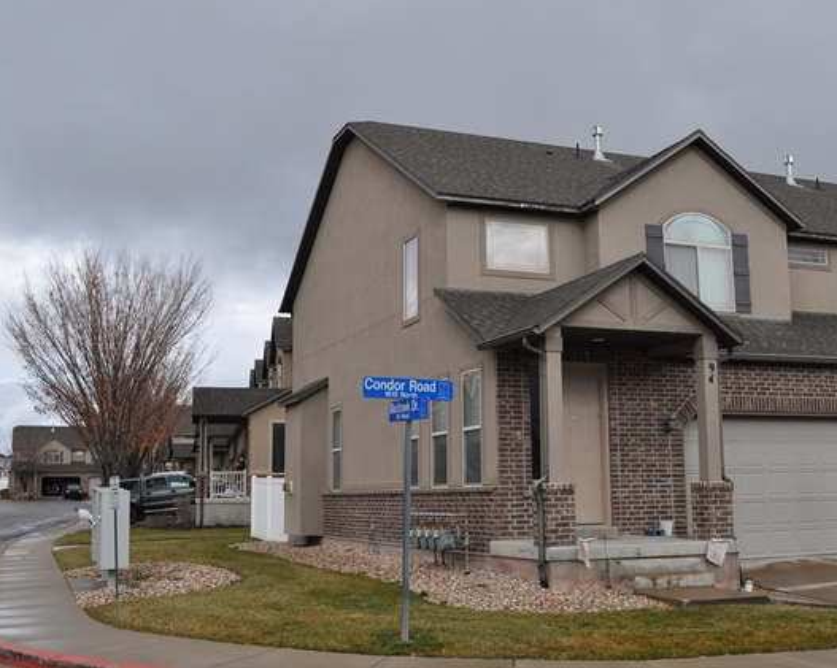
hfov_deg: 44.7
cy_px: 332
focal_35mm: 41
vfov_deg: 36.5
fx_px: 1015
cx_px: 470
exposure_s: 1/100
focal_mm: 24
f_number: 10
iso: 200
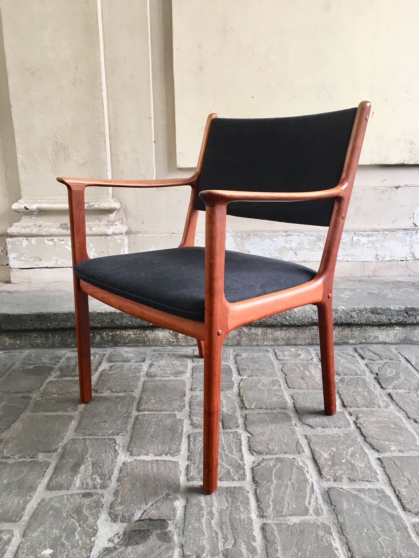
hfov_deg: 48.2
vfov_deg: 61.7
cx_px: 210
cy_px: 279
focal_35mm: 29
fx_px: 468
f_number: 2.2
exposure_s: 1/33
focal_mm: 4.15
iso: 50
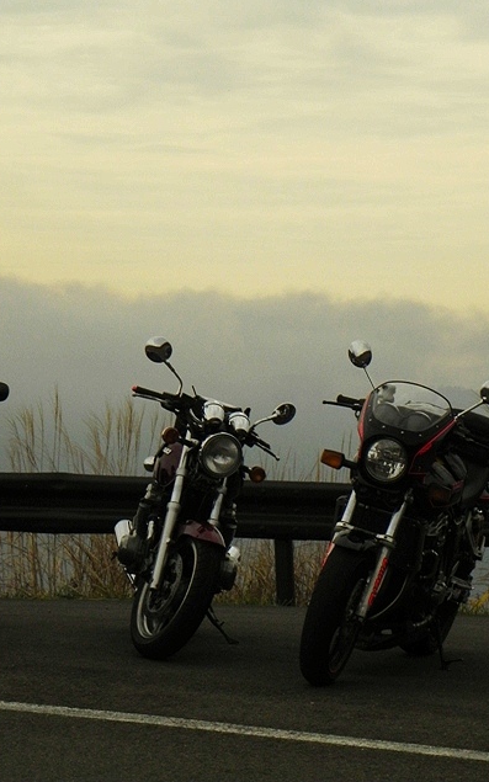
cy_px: 389
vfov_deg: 12.1
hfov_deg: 7.6
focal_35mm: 173
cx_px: 257
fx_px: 3688
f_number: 8
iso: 200
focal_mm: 28.8
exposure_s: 1/1700
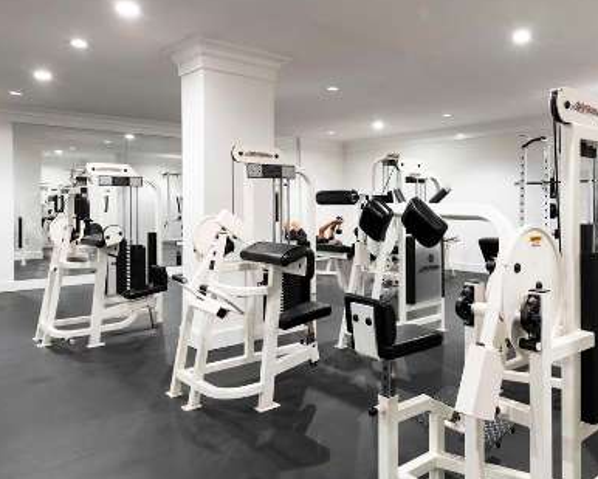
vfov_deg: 51.5
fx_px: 496
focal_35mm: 28
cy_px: 237
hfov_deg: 61.5
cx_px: 367
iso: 250
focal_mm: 24
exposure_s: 1.6
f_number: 11
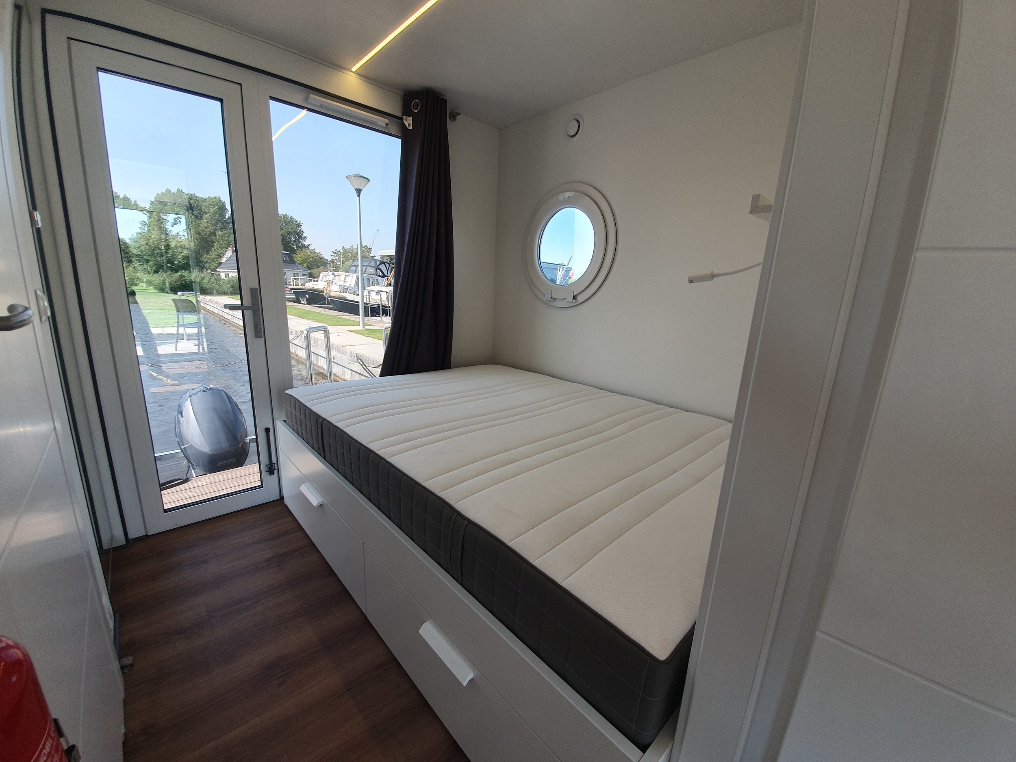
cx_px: 508
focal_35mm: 13
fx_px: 382
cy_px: 381
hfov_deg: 106.2
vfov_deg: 89.9
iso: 50
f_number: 2.2
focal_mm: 1.8
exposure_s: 1/100
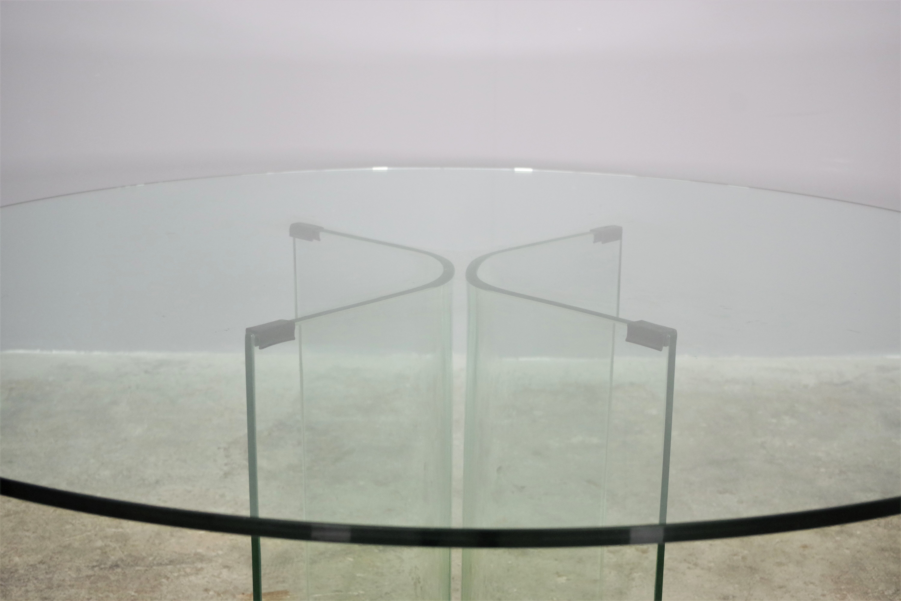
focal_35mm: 52
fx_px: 1301
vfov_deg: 26.0
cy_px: 300
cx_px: 450
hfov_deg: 38.2
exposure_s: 1/30
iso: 1600
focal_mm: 35
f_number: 4.5
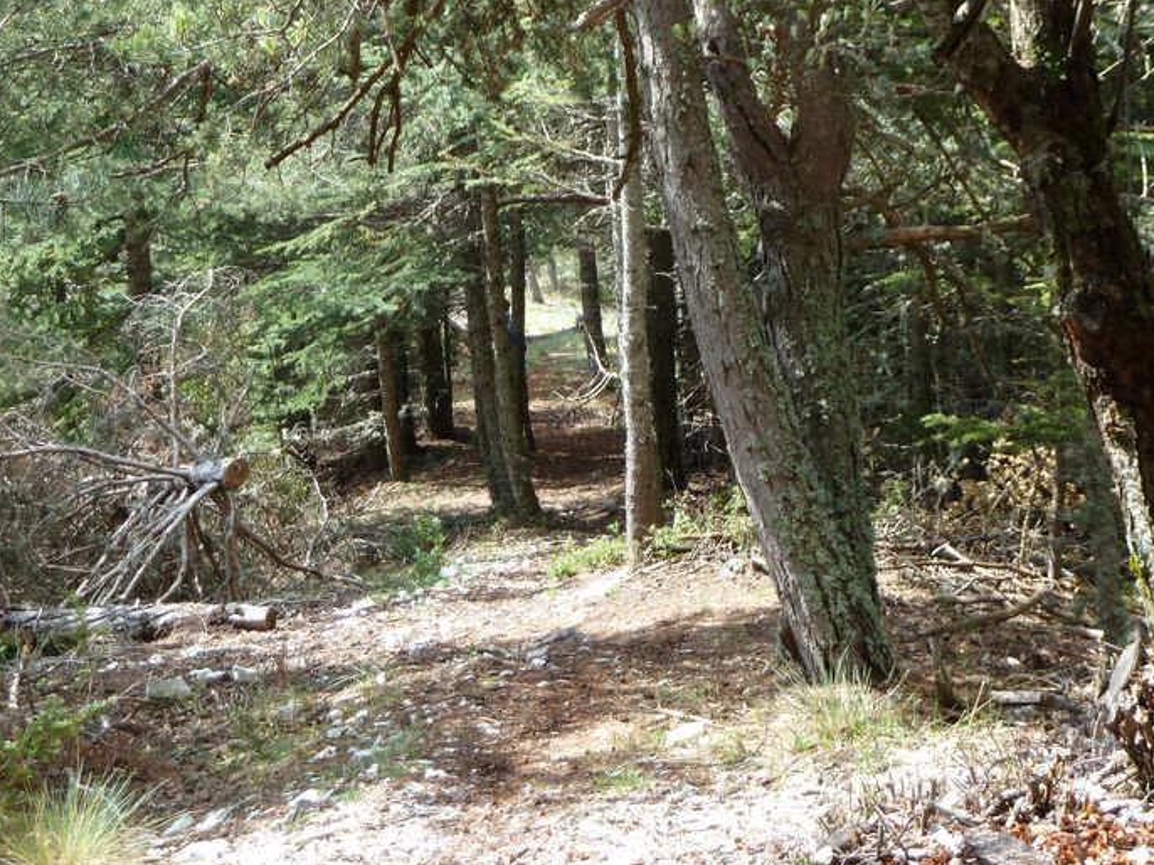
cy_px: 367
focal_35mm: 84
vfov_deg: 17.5
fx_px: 2799
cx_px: 548
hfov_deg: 23.3
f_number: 4.1
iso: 80
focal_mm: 11.9
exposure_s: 1/100
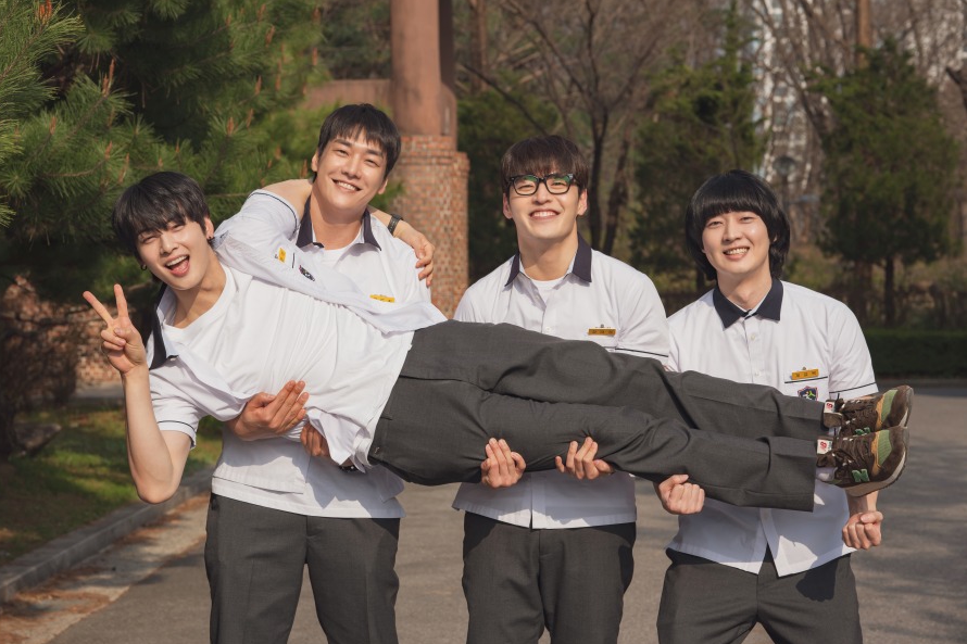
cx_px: 479
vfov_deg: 15.9
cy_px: 321
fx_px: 2309
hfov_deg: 23.6
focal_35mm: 86
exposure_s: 1/320
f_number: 6.3
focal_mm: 85
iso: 100
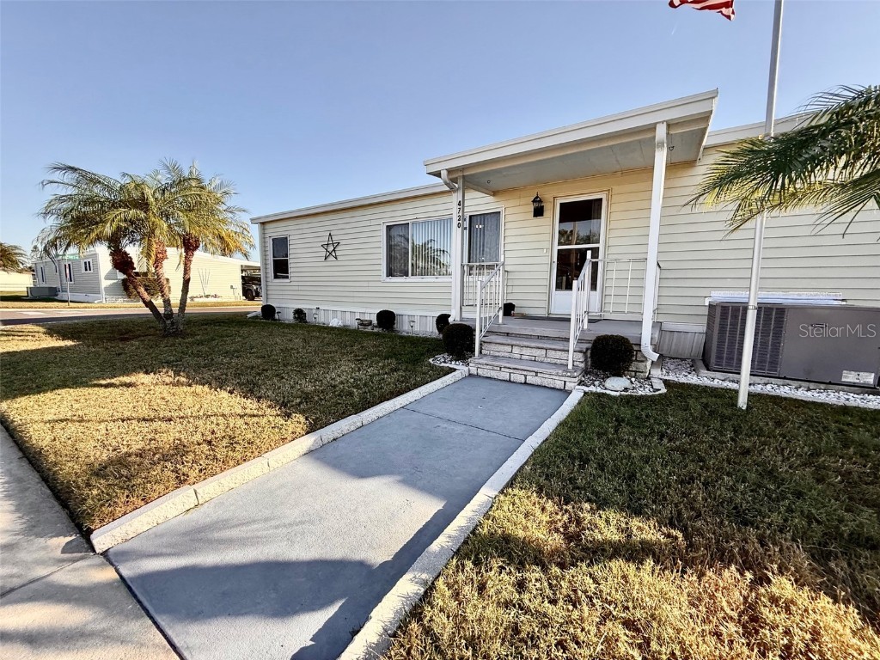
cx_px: 440
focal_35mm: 14
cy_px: 330
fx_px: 356
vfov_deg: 85.7
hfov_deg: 102.1
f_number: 2.2
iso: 64
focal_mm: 2.22
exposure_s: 1/742
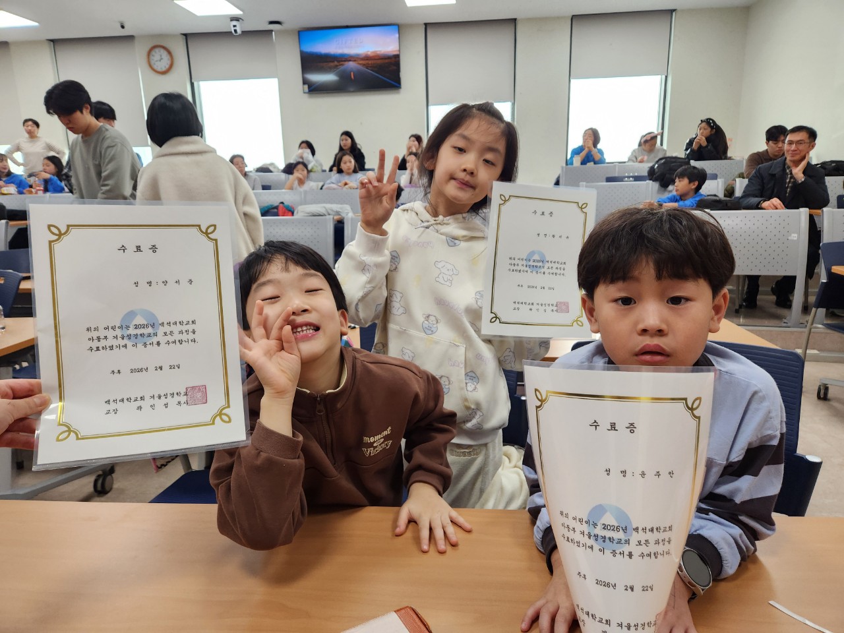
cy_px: 316
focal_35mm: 23
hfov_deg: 73.9
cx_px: 422
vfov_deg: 58.9
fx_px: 561
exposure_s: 1/120
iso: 160
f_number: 1.8
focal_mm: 5.4
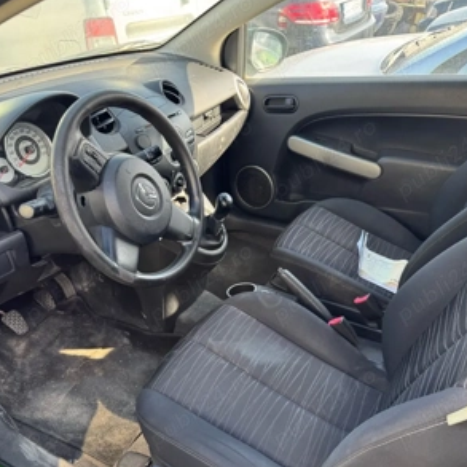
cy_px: 303
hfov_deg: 55.6
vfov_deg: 54.7
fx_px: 443
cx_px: 233
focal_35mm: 29
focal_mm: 6.76
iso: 64
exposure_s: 1/121
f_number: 1.78
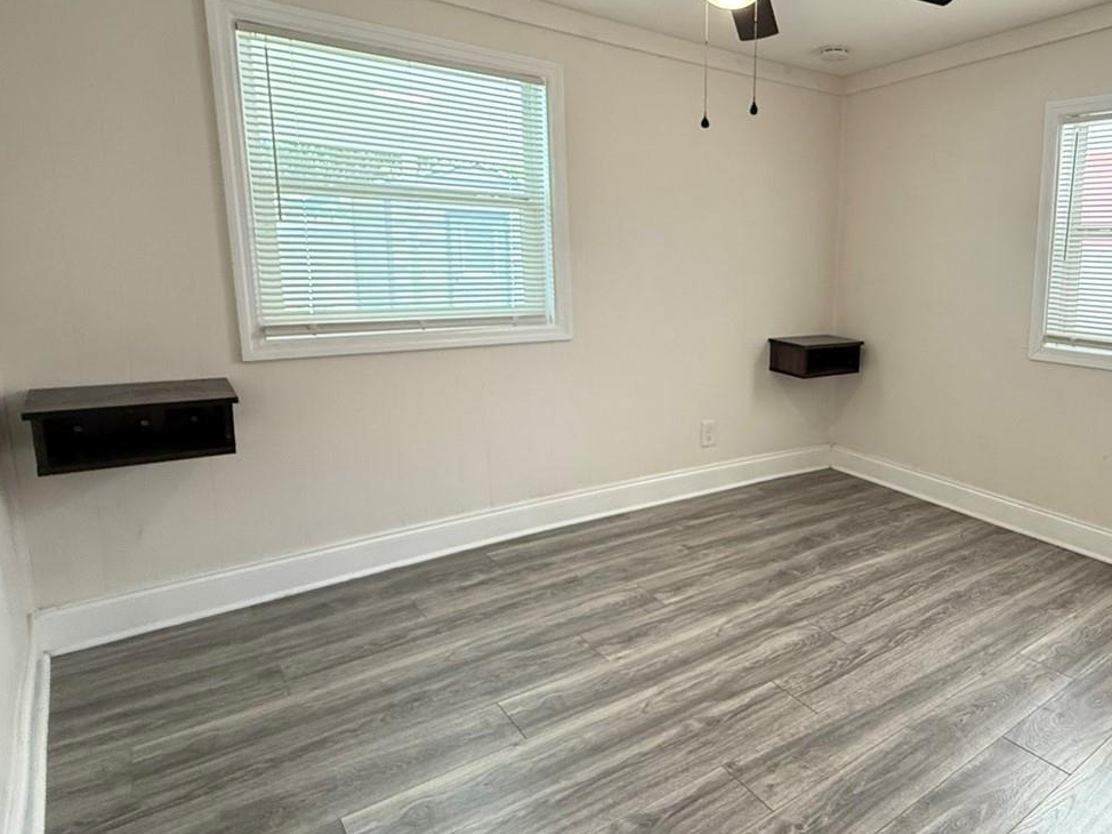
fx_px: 739
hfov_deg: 68.6
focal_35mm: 23
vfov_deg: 58.8
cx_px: 847
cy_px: 379
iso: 400
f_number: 2.2
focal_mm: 2.22
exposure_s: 1/120
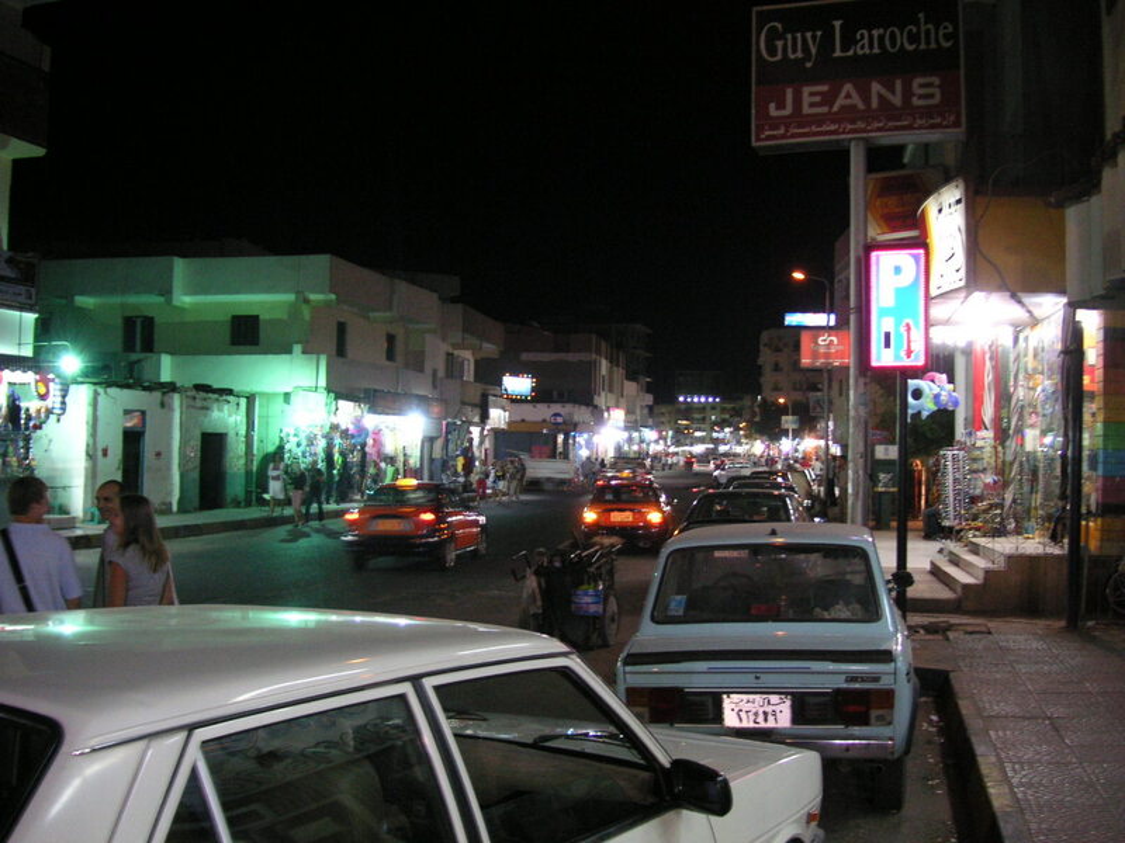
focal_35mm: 37
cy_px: 422
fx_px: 1202
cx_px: 562
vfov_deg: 38.7
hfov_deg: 50.1
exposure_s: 1/10
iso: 100
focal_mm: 6.1
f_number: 2.8
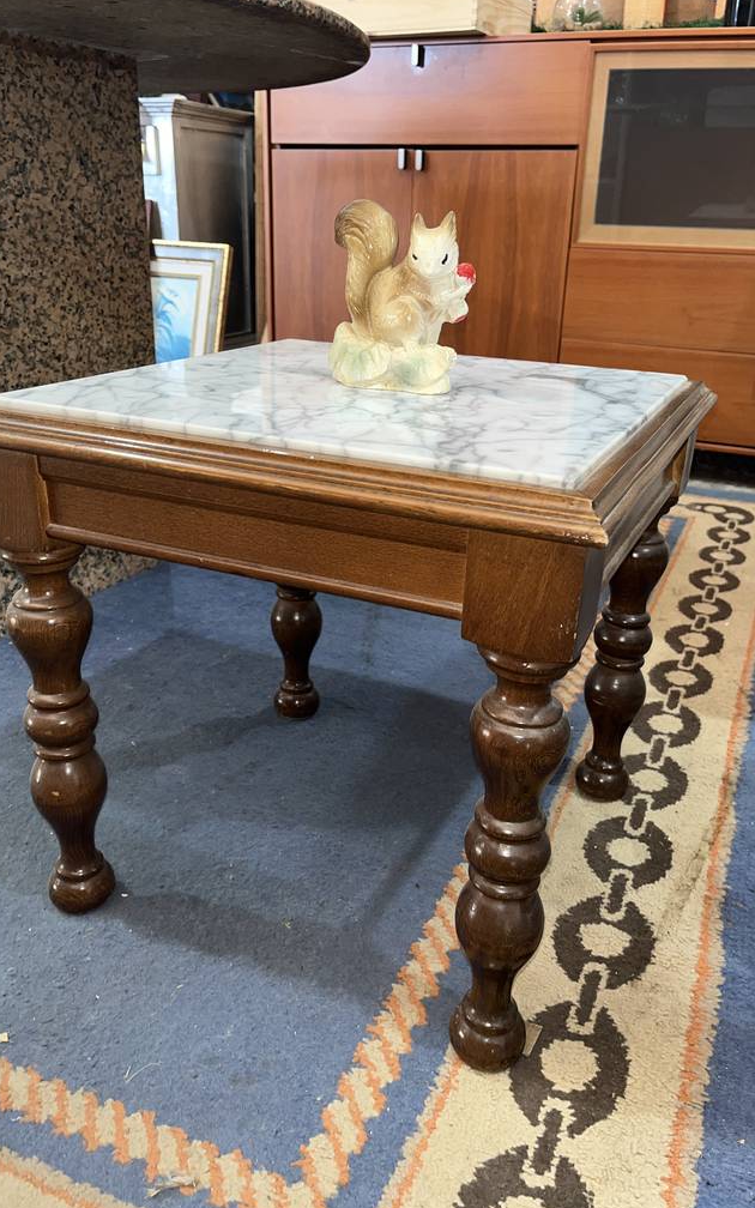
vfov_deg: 66.5
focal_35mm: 28
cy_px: 602
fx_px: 922
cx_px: 392
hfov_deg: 44.5
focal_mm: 5.1
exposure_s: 1/34
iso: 32
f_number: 1.6
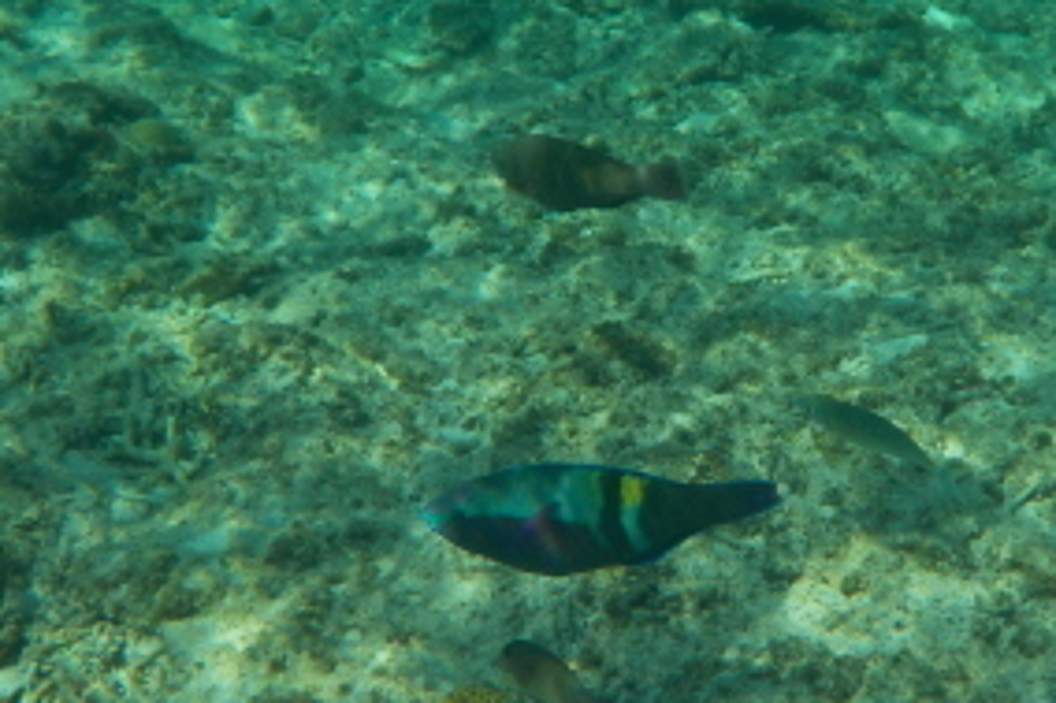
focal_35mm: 55
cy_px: 333
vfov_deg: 24.6
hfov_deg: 35.6
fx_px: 1612
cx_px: 766
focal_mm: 4.1
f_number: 3.3
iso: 125
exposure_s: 1/1250
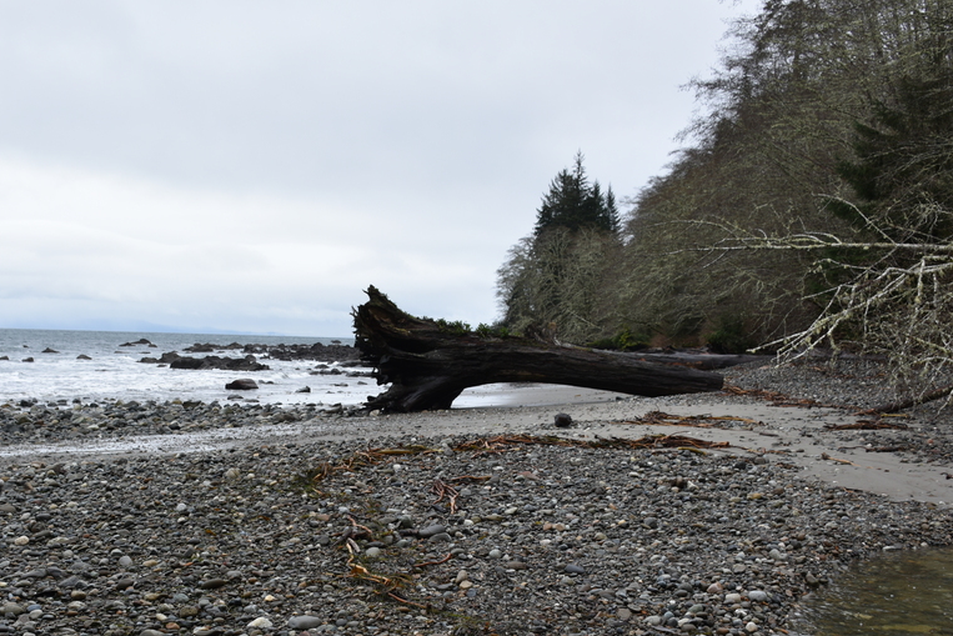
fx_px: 1244
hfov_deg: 41.7
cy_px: 474
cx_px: 371
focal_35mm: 47
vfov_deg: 28.3
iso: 100
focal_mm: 28
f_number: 6.3
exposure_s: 1/160
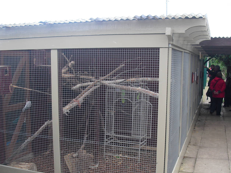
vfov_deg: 31.4
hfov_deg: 41.2
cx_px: 109
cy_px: 102
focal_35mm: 46
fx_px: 307
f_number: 3.1
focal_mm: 6.3
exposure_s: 1/100
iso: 100
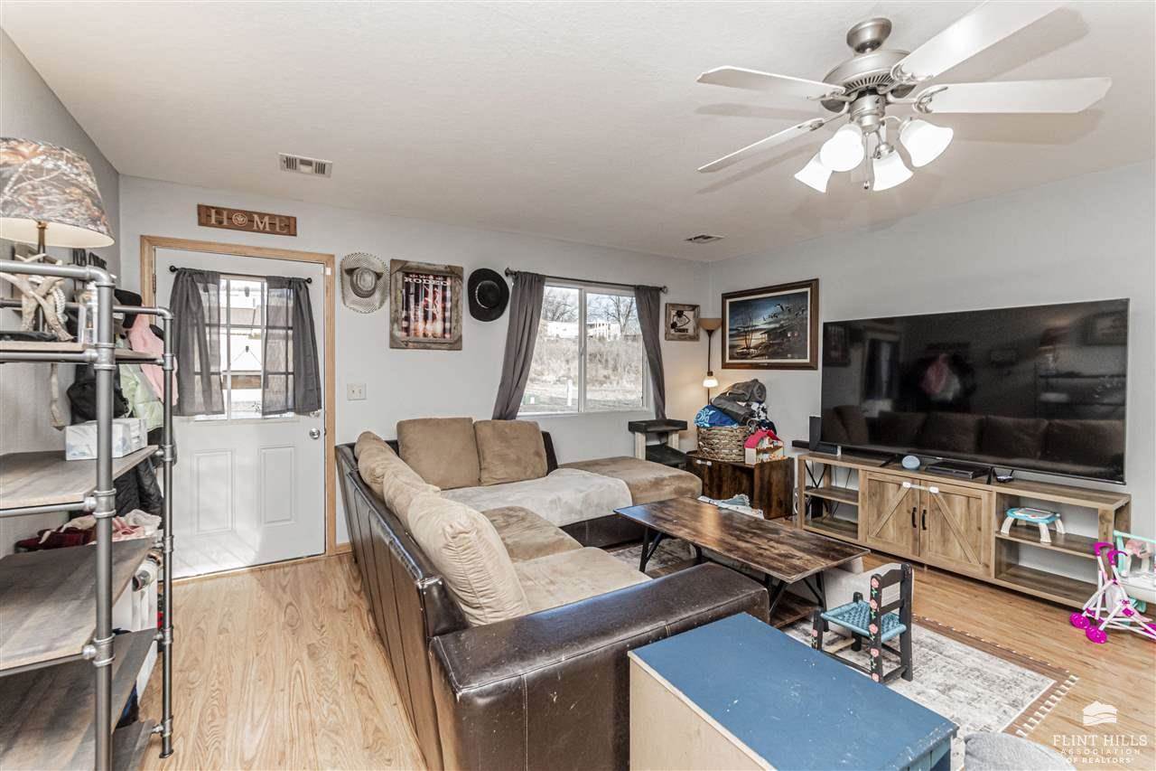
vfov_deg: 77.3
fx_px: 482
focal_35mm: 15
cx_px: 578
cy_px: 386
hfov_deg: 100.4
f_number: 10
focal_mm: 10
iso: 1000
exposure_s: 1/60
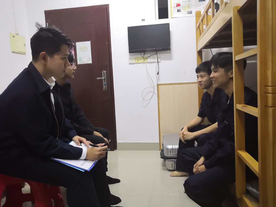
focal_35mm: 27
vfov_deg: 51.4
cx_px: 138
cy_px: 104
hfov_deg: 65.3
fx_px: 215
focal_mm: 3.95
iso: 1600
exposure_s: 1/33.3
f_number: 1.8
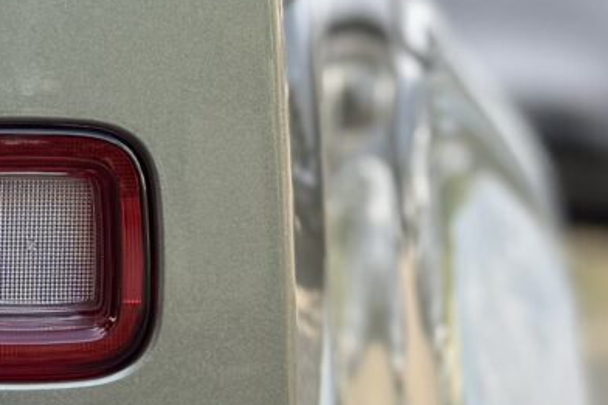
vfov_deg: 8.3
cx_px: 17
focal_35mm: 163
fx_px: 2752
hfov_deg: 12.5
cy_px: -121
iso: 80
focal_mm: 6.76
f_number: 1.78
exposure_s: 1/1091
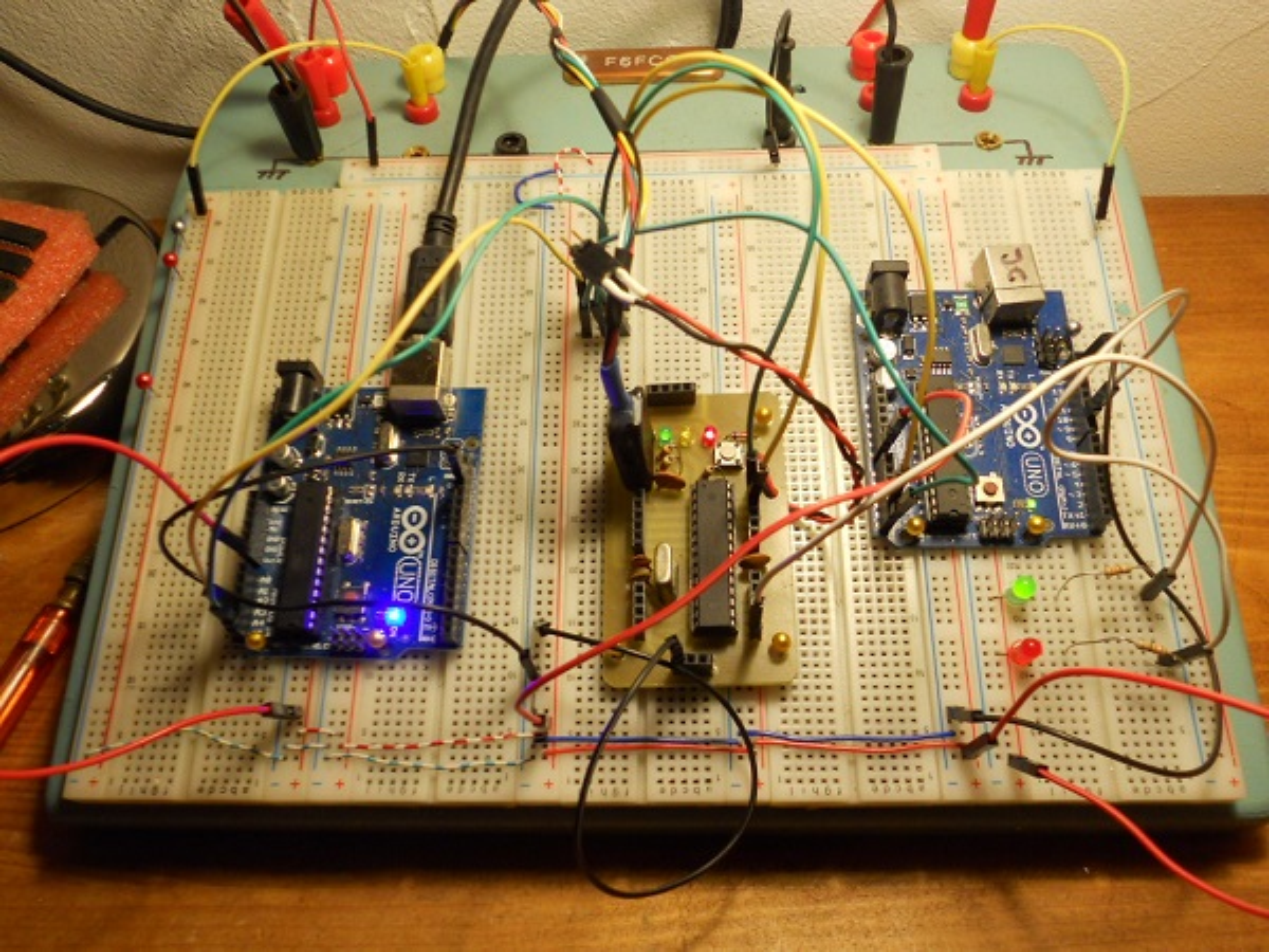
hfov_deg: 56.8
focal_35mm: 32
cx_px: 634
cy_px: 476
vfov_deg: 44.2
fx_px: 1173
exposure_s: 1/30
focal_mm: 5.8
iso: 160
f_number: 3.5
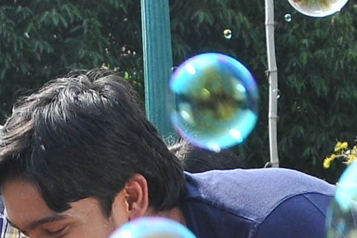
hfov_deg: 6.6
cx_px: 37
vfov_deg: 4.3
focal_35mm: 311
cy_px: 521
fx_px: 3081
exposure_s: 1/200
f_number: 7.1
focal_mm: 28
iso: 200
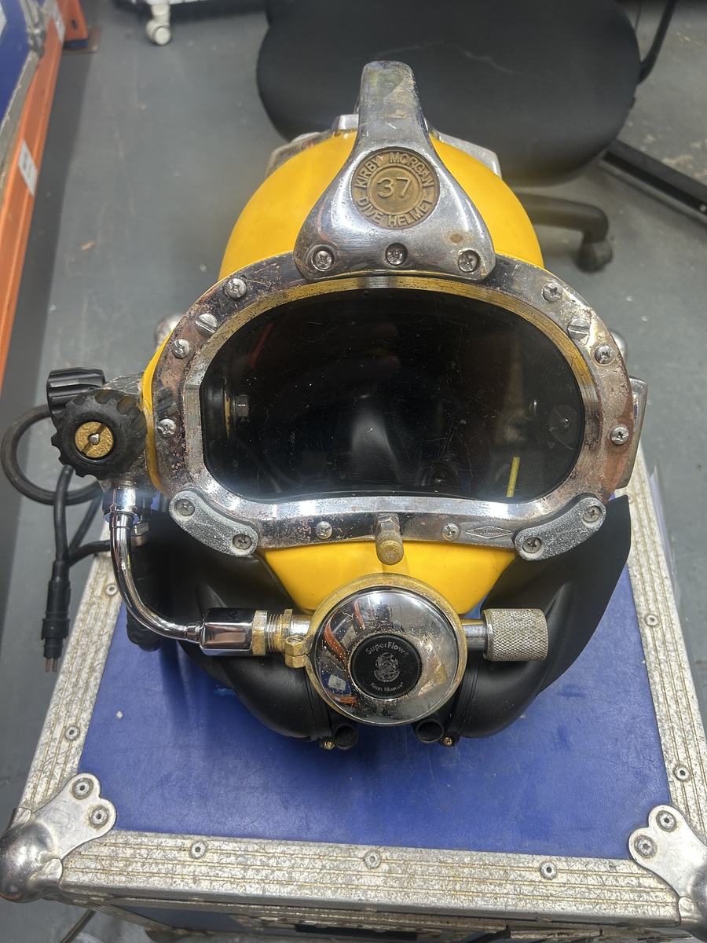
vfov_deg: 67.3
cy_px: 472
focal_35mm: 26
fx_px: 708
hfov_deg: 53.1
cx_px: 354
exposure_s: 1/100
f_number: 1.5
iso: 100
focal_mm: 5.7
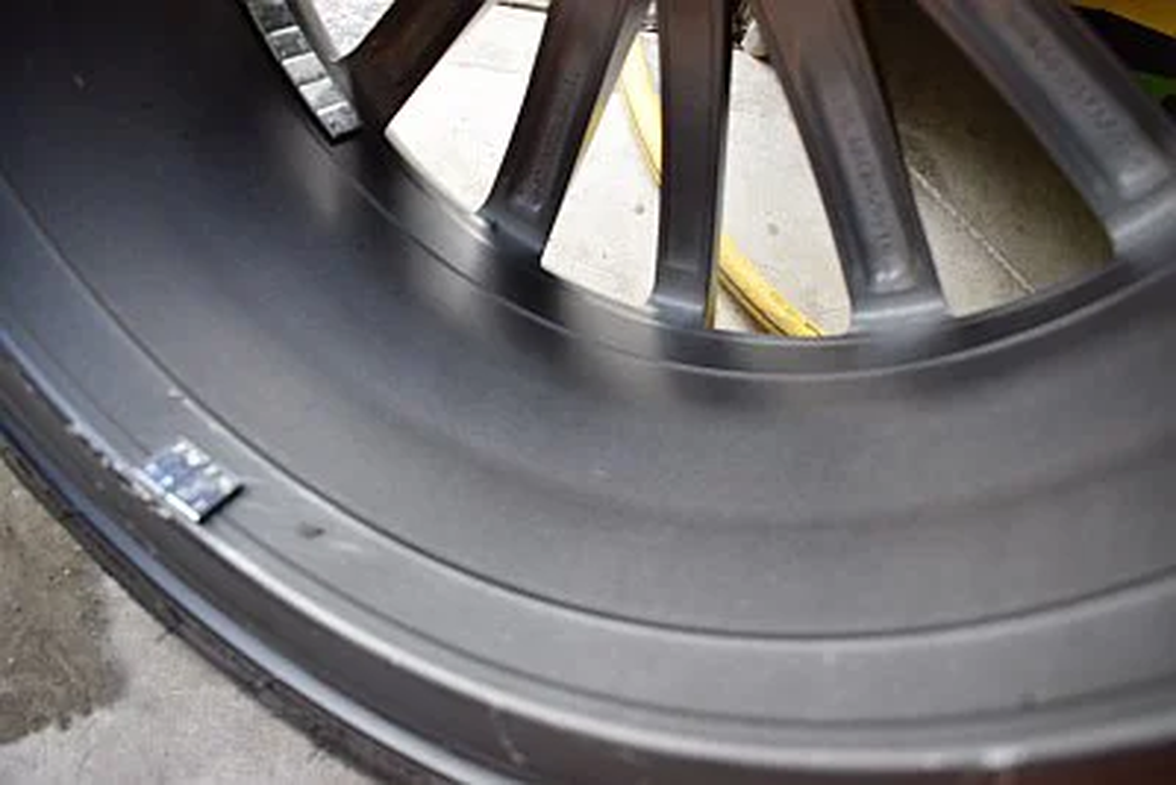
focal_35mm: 27
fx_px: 882
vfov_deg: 48.0
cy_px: 392
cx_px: 588
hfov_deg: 67.4
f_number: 4.5
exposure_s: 1/80
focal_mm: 18
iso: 400
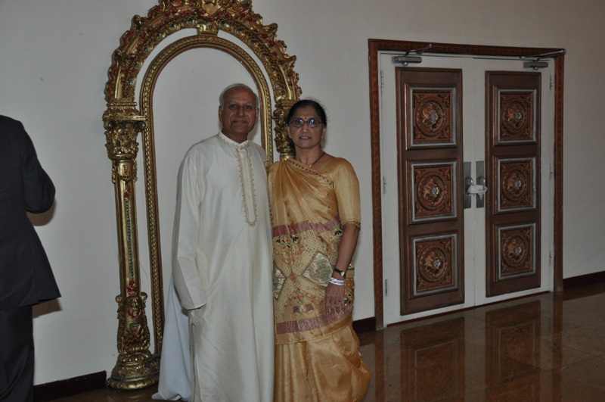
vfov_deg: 34.1
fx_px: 654
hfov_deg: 49.6
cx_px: 302
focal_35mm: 39
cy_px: 201
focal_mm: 26
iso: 800
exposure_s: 1/60
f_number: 4
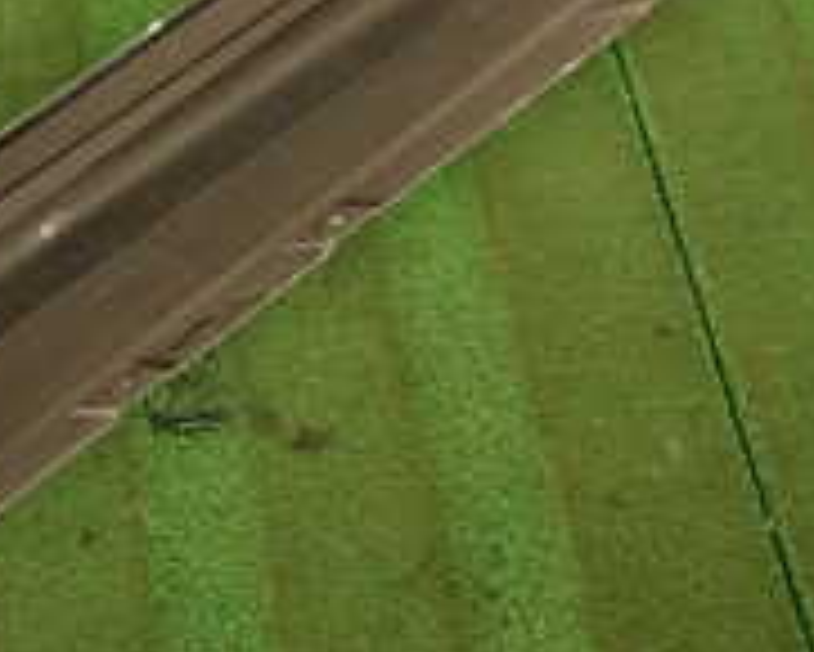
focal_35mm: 81
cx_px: -157
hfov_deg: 21.8
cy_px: 423
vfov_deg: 18.9
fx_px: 1952
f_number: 2.8
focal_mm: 4.5
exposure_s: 1/60
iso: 100
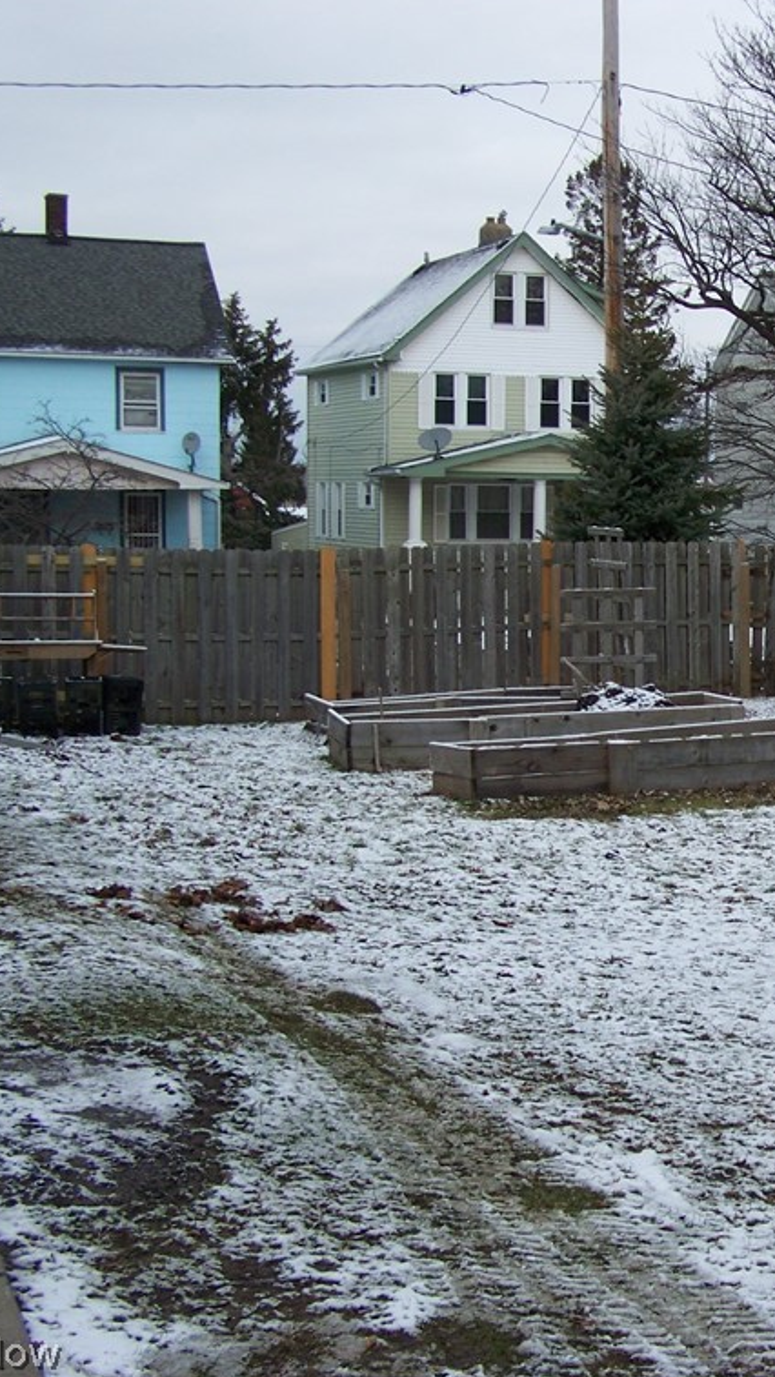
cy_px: 684
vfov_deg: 37.2
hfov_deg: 20.7
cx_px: 802
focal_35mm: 56
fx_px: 2045
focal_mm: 6.3
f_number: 2.8
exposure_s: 1/500
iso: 64
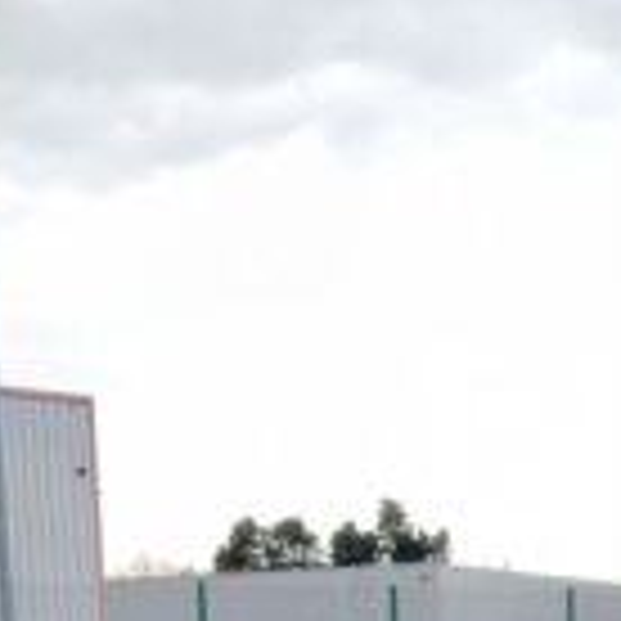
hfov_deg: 13.6
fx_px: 2598
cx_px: 468
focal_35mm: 128
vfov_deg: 11.8
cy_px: 1346
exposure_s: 1/50
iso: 50
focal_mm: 4.6
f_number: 2
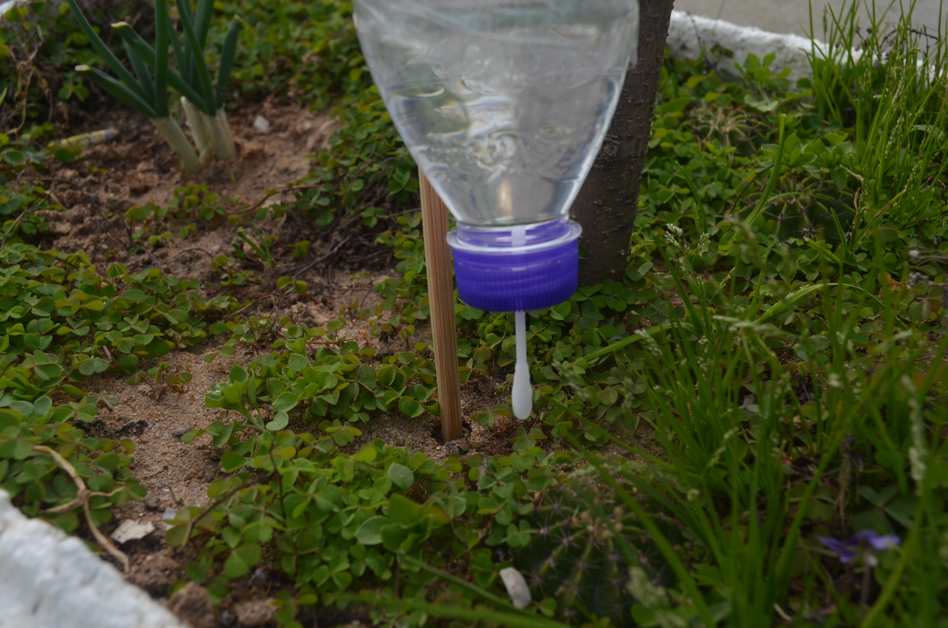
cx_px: 474
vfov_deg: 36.7
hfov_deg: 53.2
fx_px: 946
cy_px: 314
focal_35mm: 36
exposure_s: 1/1600
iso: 400
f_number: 6.3
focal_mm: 24
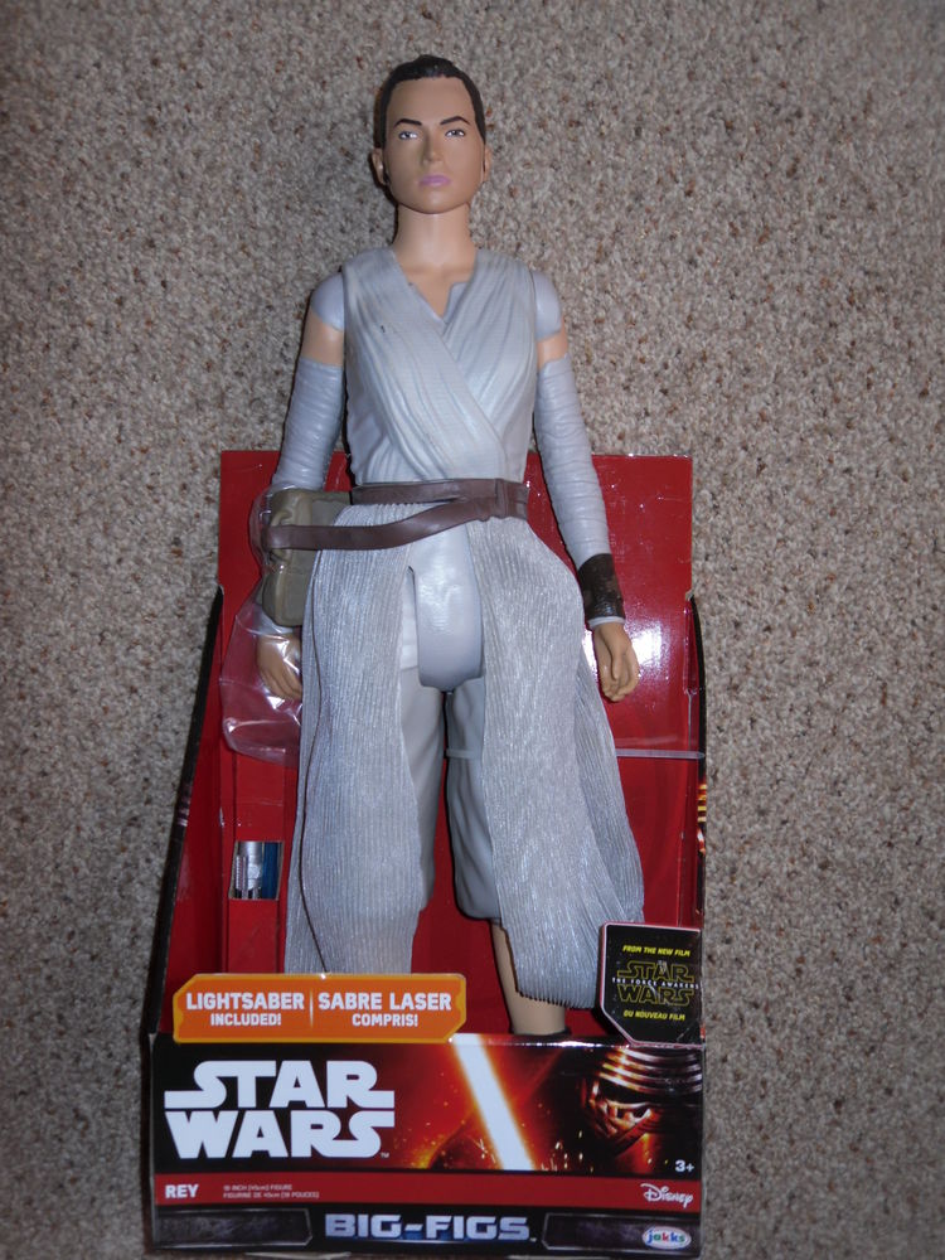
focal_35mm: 35
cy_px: 630
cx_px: 472
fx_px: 1274
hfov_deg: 40.7
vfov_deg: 52.6
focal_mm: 6.3
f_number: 3.5
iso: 80
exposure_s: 1/45
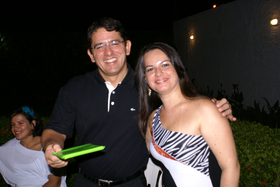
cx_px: 140
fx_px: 304
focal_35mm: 39
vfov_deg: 34.3
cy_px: 94
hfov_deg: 49.5
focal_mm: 26
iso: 400
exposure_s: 1/60
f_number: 5.6
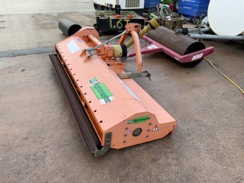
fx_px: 204
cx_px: 122
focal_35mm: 29
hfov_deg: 61.7
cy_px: 92
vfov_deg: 48.2
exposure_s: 1/133
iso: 16
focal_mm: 3
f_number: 1.8
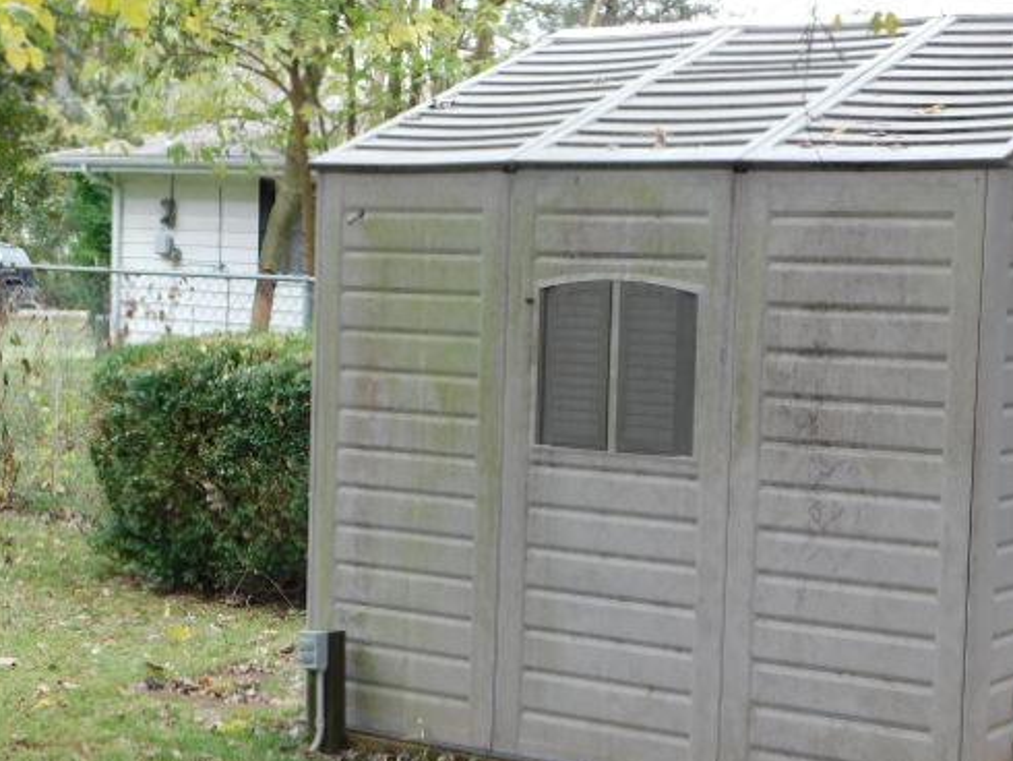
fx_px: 2254
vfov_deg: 19.1
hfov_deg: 25.3
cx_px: 411
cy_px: 445
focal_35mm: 77
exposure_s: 1/30
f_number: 4
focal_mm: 10.4
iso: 125
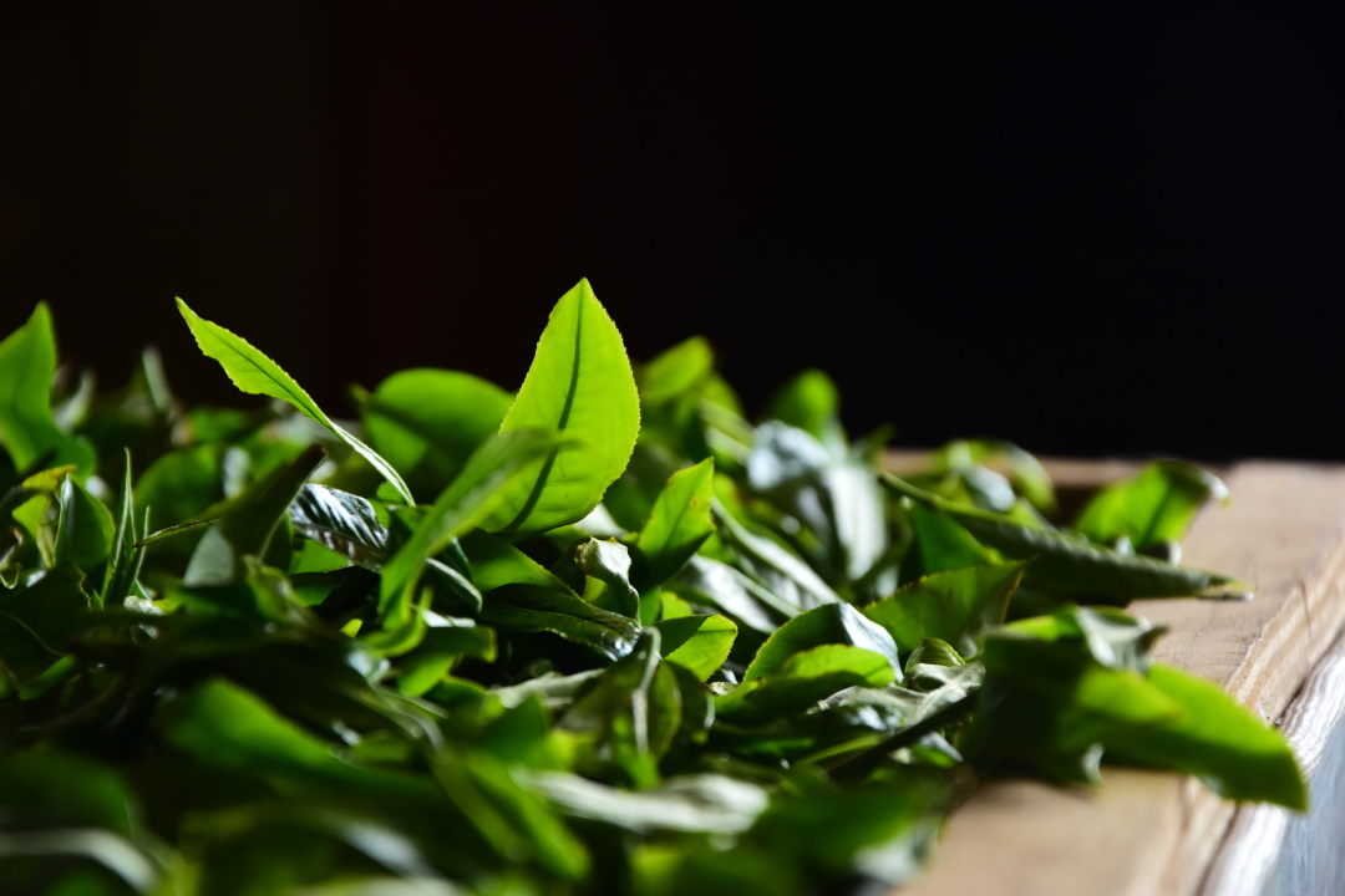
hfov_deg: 13.0
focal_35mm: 158
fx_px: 5884
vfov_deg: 8.7
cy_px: 448
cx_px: 672
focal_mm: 105
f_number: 5.6
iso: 560
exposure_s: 1/100
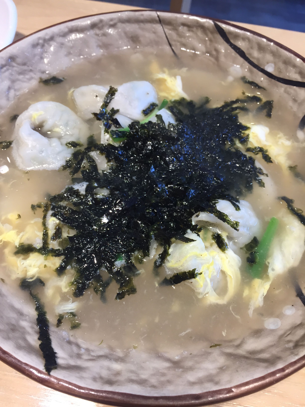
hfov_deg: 48.2
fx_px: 341
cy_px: 204
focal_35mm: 29
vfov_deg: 61.7
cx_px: 152
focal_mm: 4.15
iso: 32
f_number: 2.2
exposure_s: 1/40
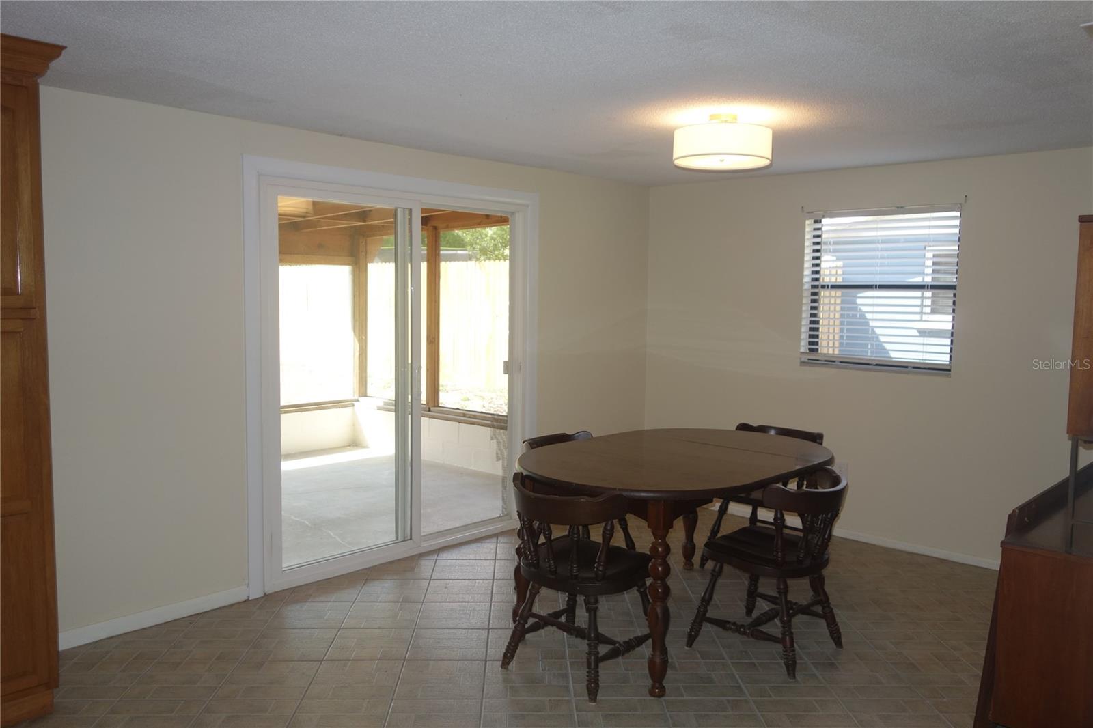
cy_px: 364
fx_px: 850
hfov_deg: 65.5
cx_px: 546
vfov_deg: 46.4
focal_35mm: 28
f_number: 2.5
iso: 125
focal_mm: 10.4
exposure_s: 1/100
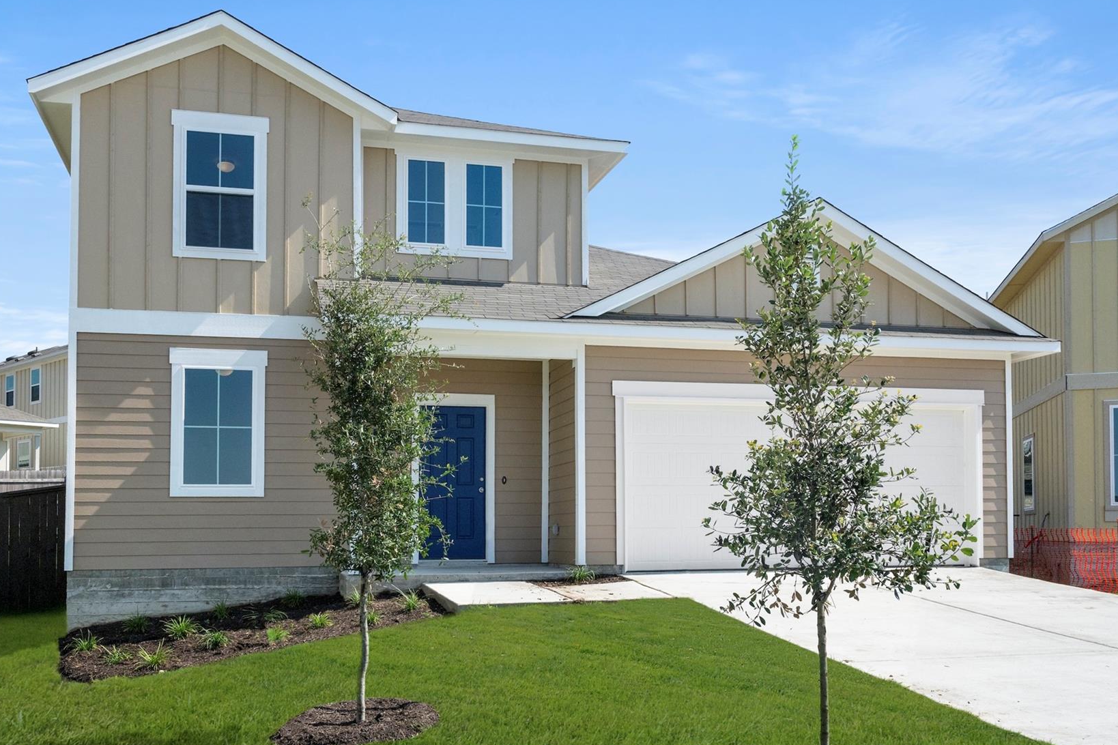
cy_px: 369
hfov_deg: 61.8
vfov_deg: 43.6
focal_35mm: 30
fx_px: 932
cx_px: 504
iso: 400
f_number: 8
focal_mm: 24
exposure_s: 1/2500
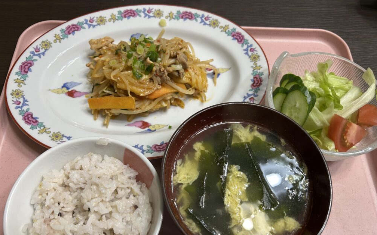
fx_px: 288
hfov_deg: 66.5
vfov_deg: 44.3
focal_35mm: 28
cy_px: 140
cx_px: 187
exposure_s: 1/120
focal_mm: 5.7
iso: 125
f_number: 1.5
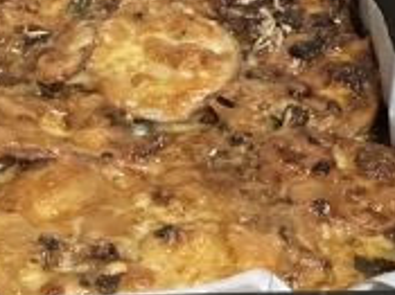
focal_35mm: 264
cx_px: -113
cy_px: 290
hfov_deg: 7.4
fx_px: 3010
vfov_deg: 5.6
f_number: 2.8
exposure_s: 1/34
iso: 800
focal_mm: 9
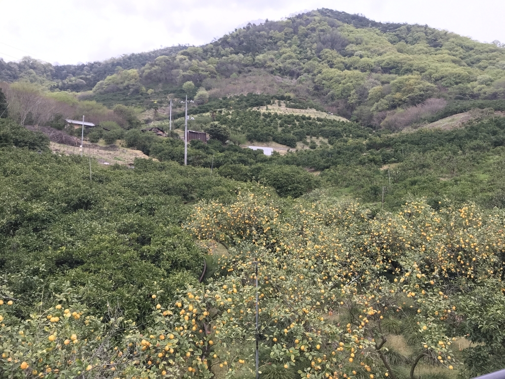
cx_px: 252
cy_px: 190
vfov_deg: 49.7
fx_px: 408
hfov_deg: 63.4
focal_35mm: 28
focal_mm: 3.99
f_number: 1.8
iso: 32
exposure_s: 1/120
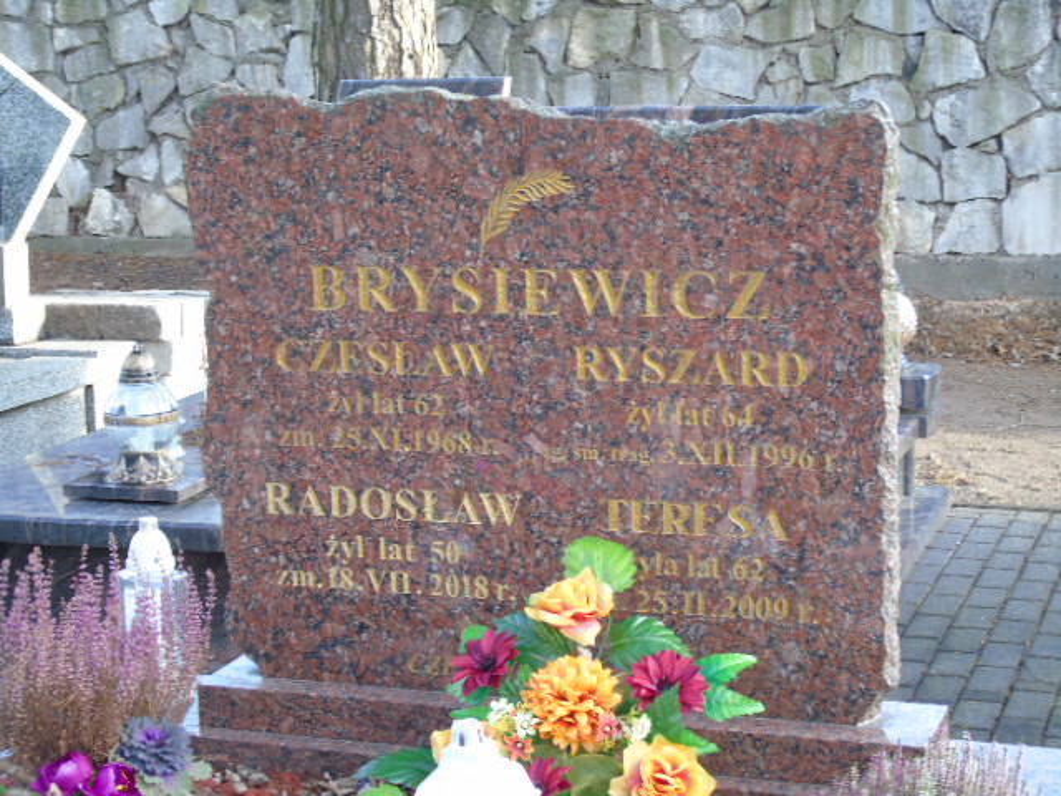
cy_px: 398
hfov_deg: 27.4
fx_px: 2176
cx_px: 530
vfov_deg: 20.7
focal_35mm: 71
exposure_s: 1/30
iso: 100
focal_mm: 13
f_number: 4.7
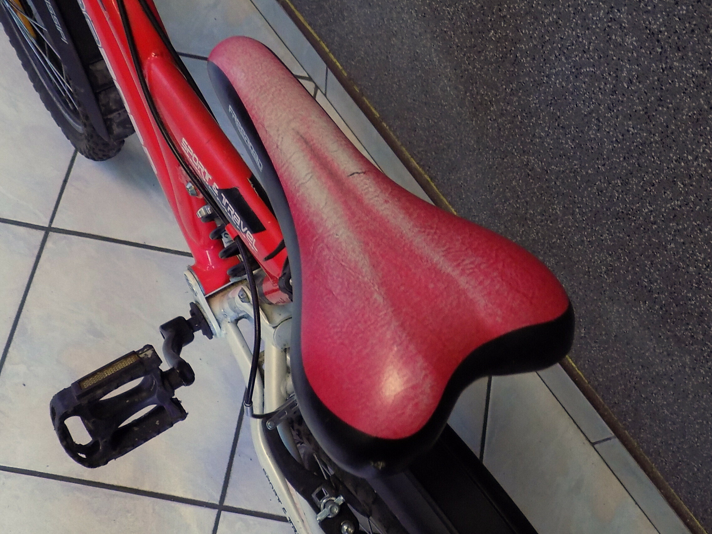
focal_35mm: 34
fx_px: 699
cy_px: 267
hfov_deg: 54.0
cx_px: 356
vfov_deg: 41.8
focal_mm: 6.1
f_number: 3.4
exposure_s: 1/6
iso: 400
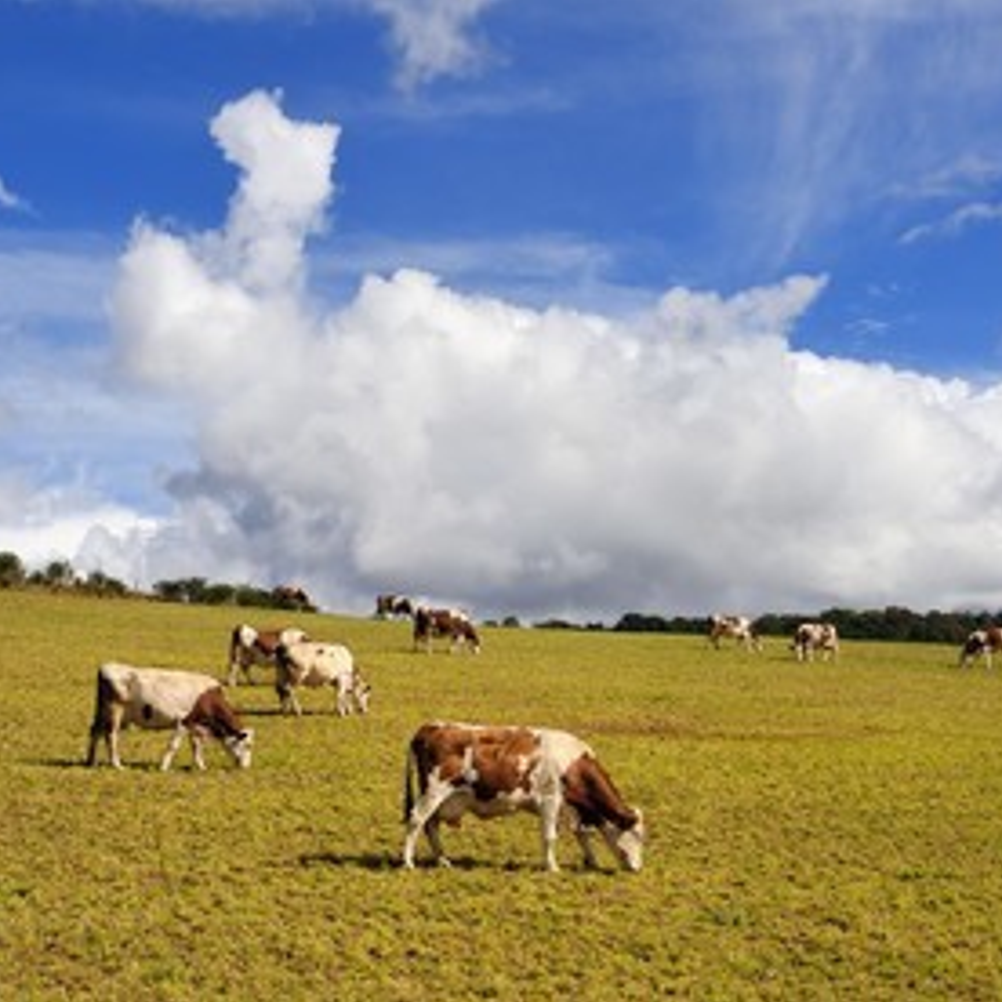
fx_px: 2325
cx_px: 439
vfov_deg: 24.3
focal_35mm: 71
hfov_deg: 24.3
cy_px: 505
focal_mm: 55
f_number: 16
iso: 200
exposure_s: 1/250
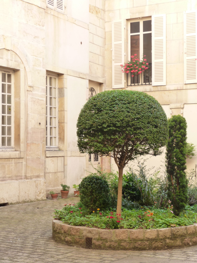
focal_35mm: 72
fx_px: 546
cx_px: 98
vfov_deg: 27.0
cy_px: 132
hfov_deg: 20.4
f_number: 4.6
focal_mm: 12.2
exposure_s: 1/40
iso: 200
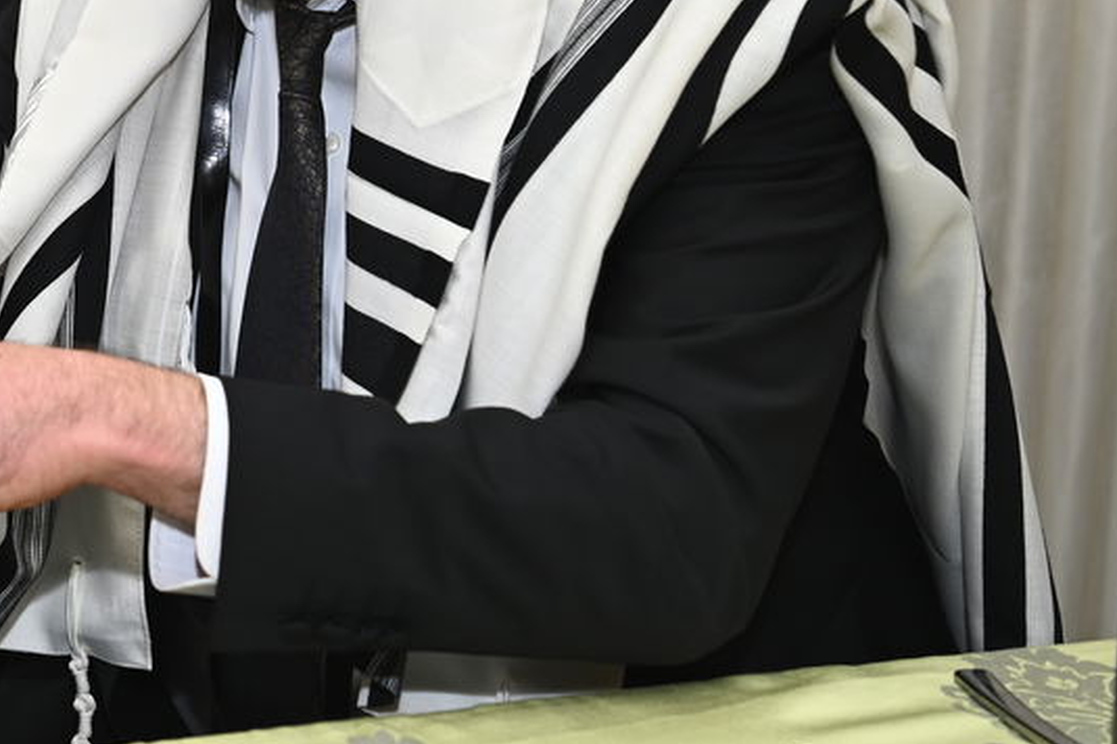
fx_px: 3411
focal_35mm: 110
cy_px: -69
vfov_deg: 12.2
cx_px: -81
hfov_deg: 18.0
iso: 320
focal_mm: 42
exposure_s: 1/200
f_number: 4
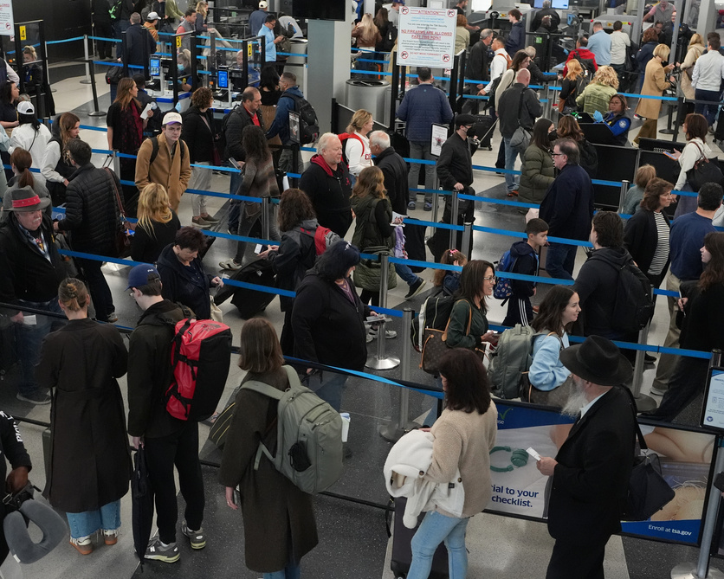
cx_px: 333
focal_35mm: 46
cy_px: 289
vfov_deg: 32.8
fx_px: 986
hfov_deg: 40.3
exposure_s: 1/500
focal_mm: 40
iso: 5000
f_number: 4
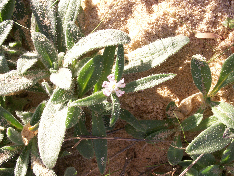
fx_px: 419
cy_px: 88
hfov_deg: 31.2
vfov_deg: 23.7
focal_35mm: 62
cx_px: 117
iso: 50
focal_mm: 10.28
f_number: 5.6
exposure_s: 1/100
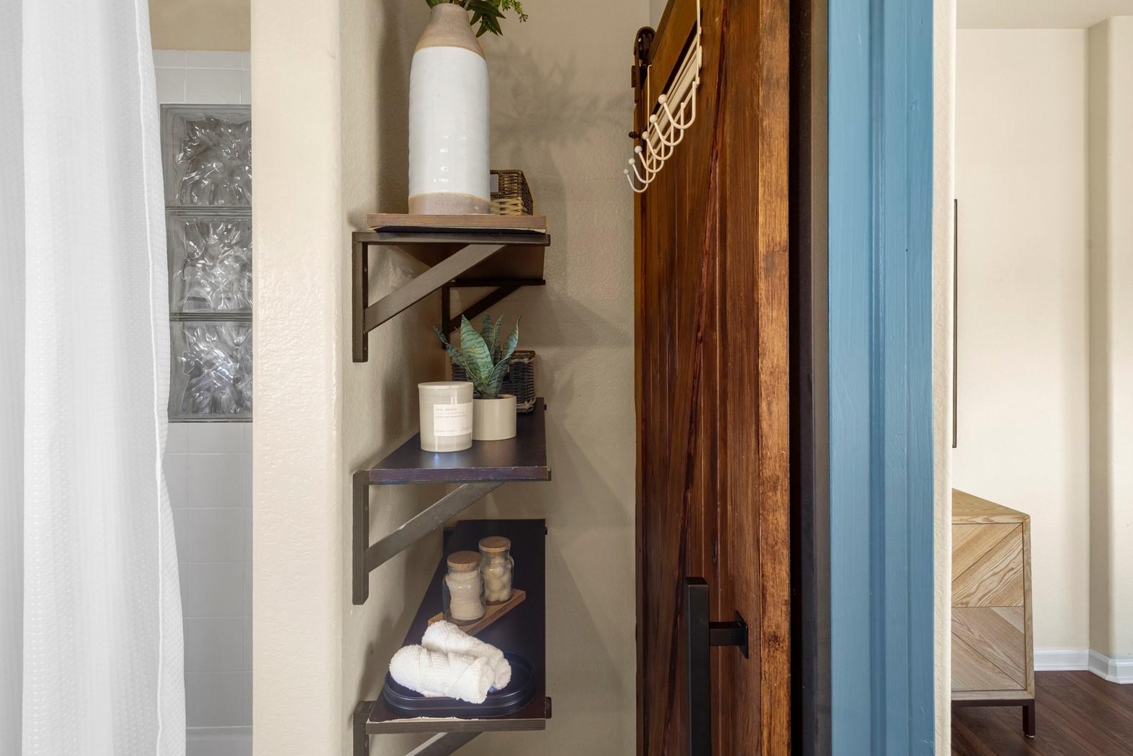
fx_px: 535
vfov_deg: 70.4
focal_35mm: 17
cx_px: 560
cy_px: 361
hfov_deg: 93.3
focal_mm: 8
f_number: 8
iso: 200
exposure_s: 1
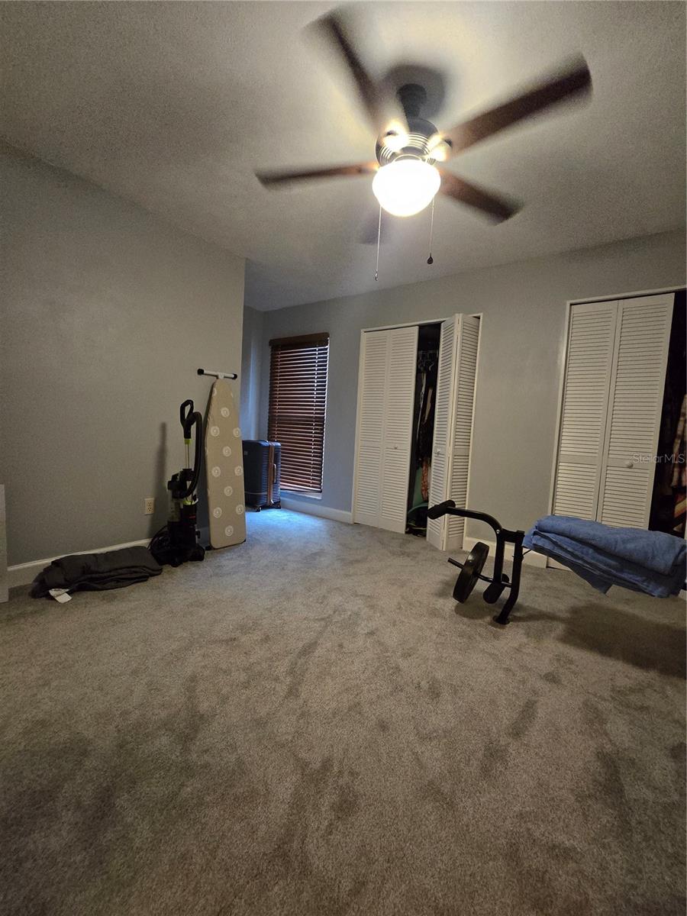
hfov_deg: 89.9
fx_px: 344
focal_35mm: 13
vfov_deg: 106.2
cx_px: 344
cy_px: 458
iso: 1250
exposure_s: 1/60
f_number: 2.2
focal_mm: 2.2
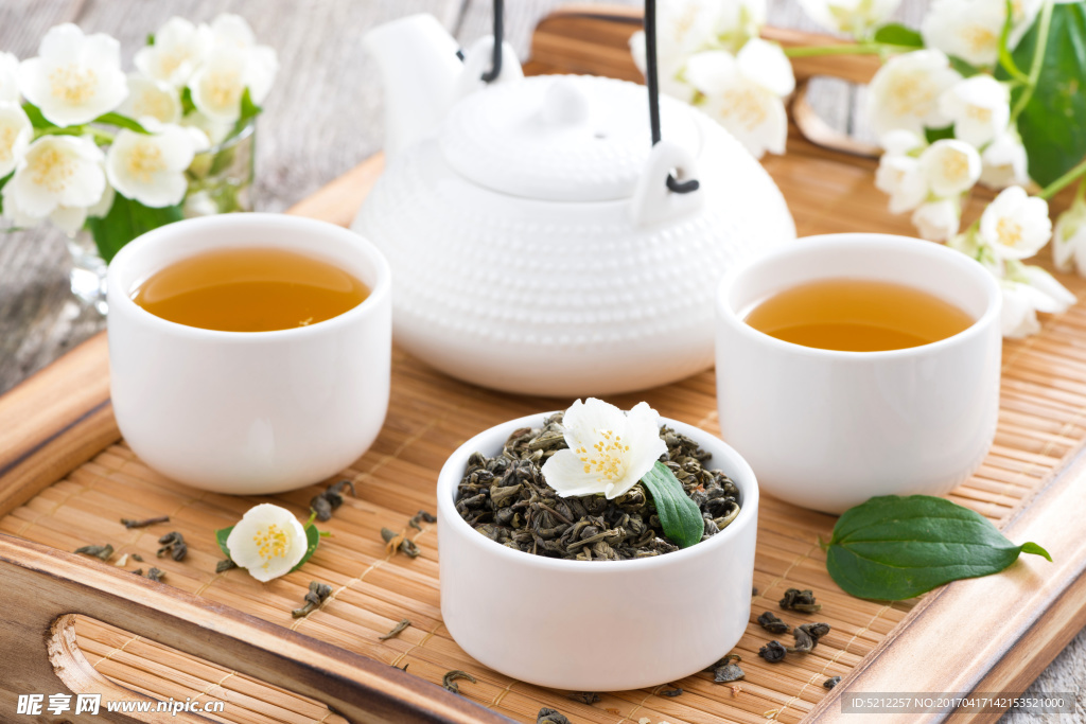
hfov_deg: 19.5
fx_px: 3168
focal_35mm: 105
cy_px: 362
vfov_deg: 13.0
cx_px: 543
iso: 160
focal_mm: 105
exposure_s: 1/125
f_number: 13
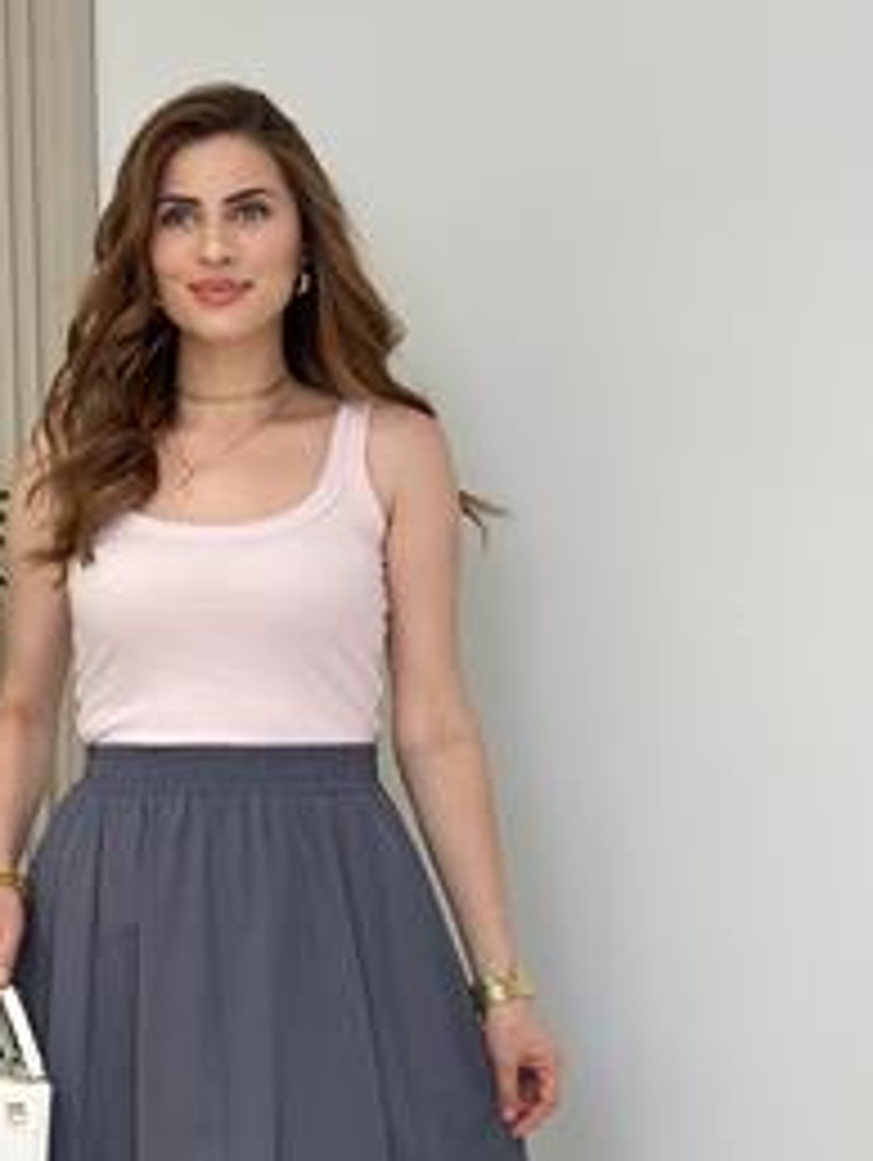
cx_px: 302
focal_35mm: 99
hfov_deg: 14.9
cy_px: 898
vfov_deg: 19.6
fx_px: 3323
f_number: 1.78
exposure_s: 1/300
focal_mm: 6.86
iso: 80
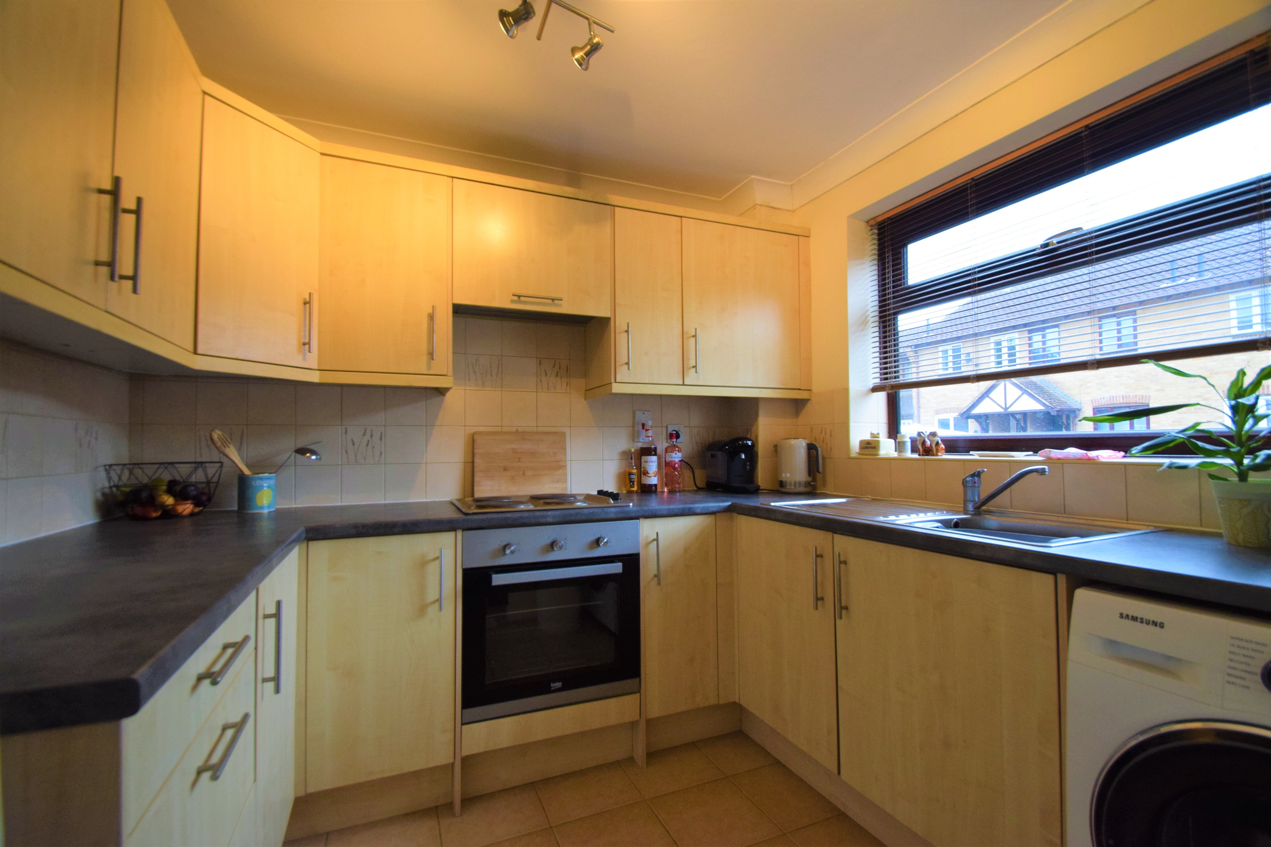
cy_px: 424
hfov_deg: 100.4
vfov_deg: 77.3
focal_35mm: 15
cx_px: 636
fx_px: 530
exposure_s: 1/180
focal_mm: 10
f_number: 6.7
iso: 1000
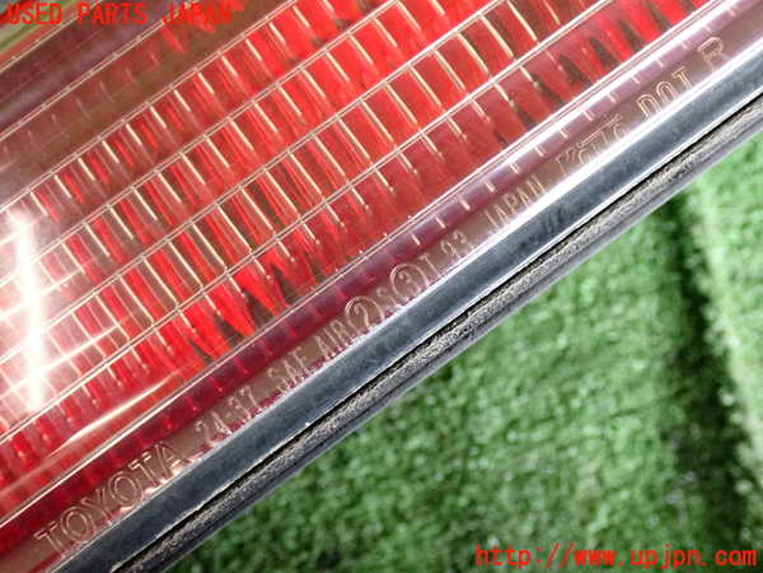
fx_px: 904
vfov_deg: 35.1
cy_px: 286
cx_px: 382
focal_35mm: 41
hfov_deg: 45.8
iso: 1250
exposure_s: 1/125
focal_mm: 7.31
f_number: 2.8
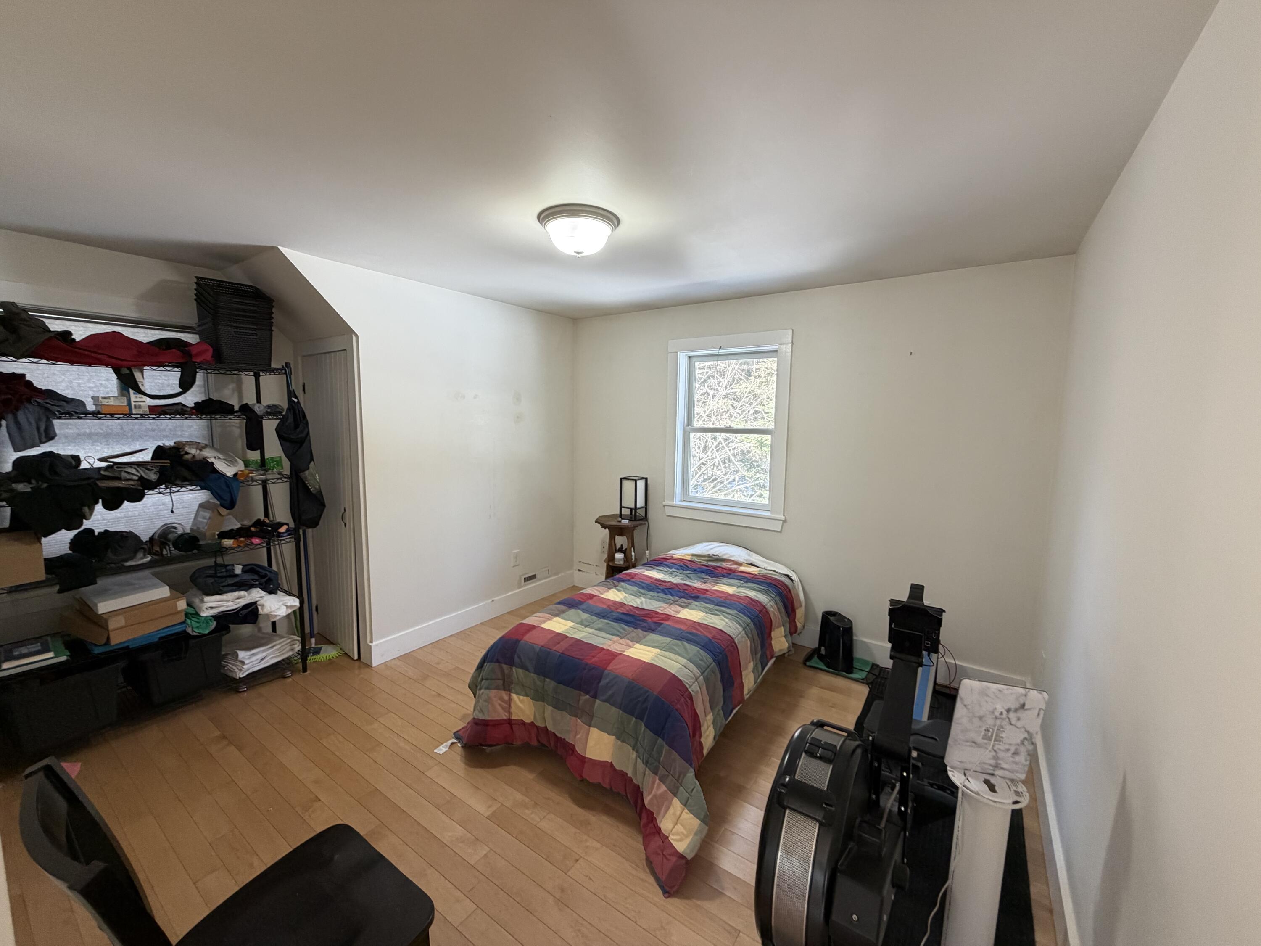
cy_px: 473
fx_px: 510
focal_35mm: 14
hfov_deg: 102.1
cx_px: 630
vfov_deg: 85.7
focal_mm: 2.22
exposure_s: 1/60
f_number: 2.2
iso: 200
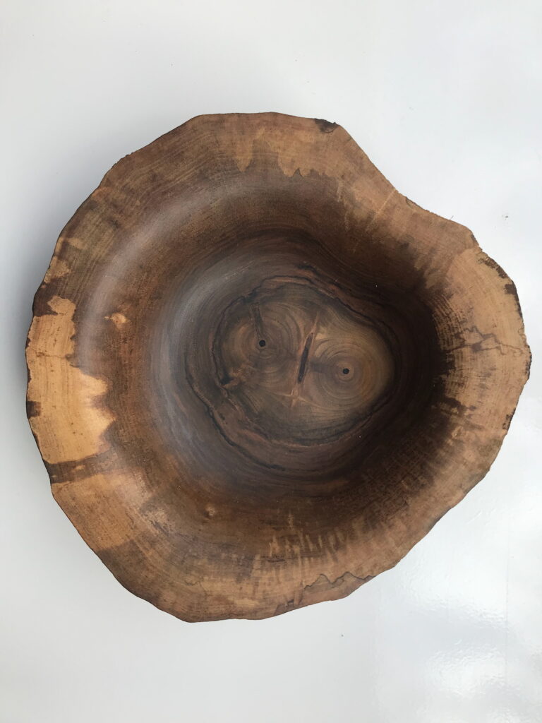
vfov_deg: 63.4
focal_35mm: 28
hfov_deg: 49.7
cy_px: 362
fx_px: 585
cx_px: 271
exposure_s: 1/199
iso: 20
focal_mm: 3.99
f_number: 1.8
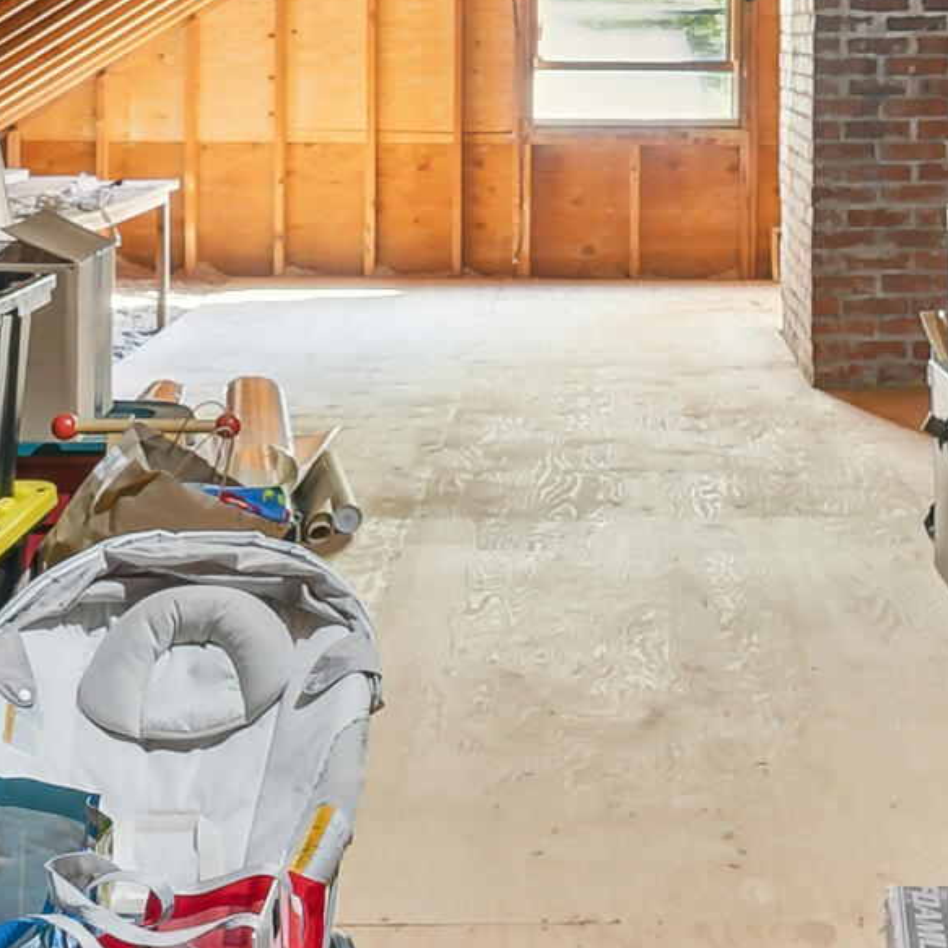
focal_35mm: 70
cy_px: 56
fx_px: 2169
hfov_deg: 24.5
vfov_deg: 23.8
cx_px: 662
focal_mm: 16
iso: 320
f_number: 7.1
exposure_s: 1.3
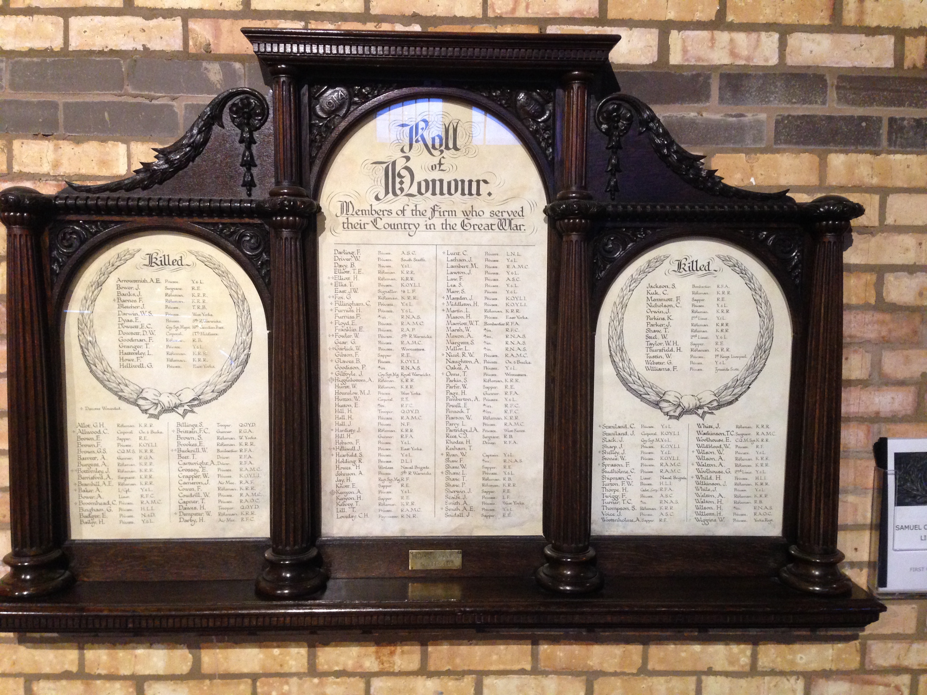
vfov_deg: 42.9
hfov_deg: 55.4
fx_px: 884
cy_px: 348
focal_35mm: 33
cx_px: 464
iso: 250
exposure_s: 1/20
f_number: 2.4
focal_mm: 4.12
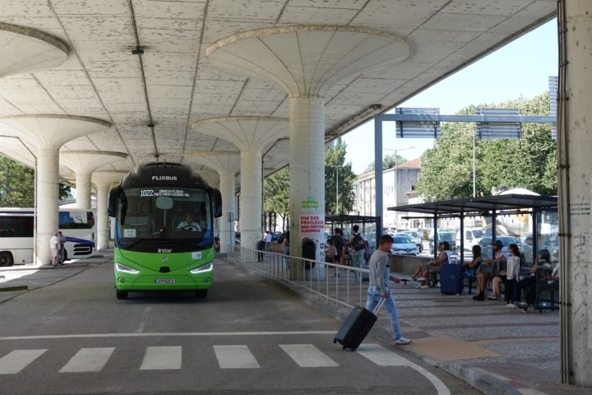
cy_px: 198
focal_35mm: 65
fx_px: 1069
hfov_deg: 31.0
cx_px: 296
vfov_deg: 20.9
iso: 100
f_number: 4
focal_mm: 23.95
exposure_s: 1/250
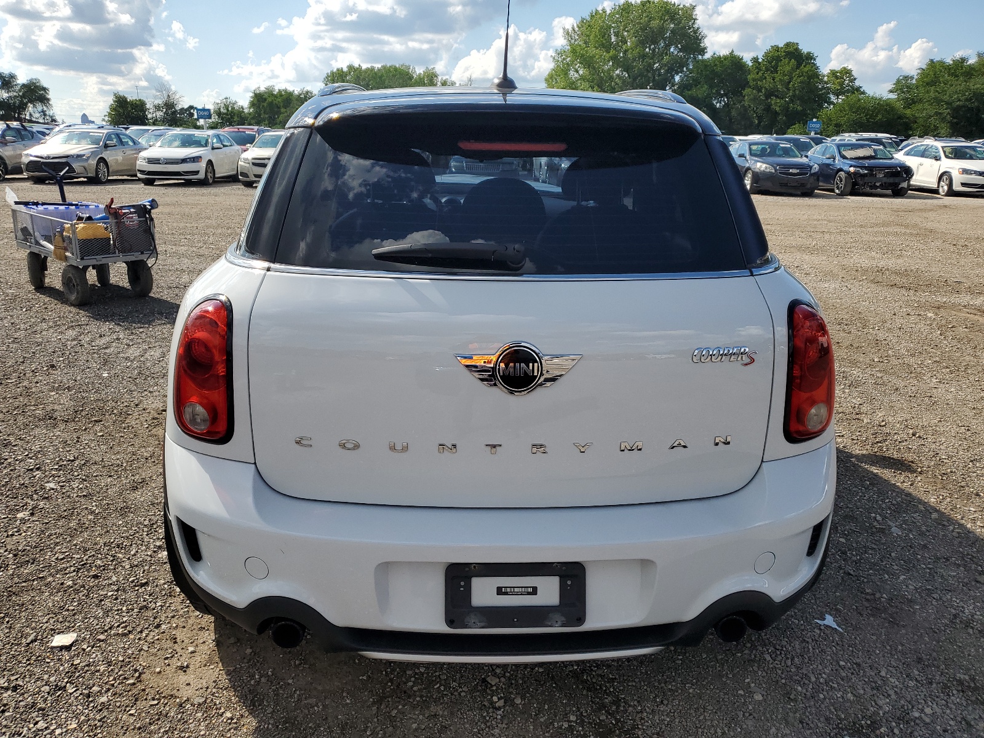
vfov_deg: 53.1
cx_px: 492
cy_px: 369
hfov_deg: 67.3
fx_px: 739
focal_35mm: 26
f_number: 1.5
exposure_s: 1/3333
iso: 50
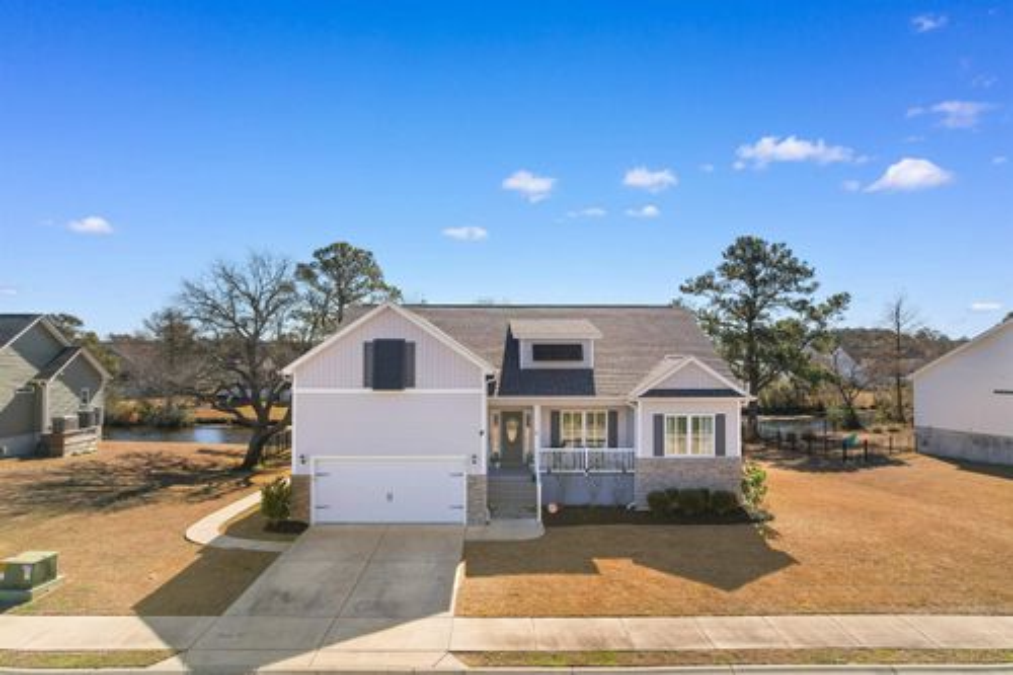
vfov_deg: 57.2
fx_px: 619
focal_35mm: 22
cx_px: 506
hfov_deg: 78.6
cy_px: 338
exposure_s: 1/640
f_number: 2.8
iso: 120
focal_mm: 8.38
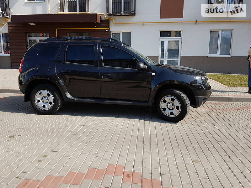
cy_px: 94
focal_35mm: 26
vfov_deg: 53.1
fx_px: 189
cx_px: 126
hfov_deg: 67.3
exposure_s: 1/950
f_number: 1.7
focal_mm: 4.2
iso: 40
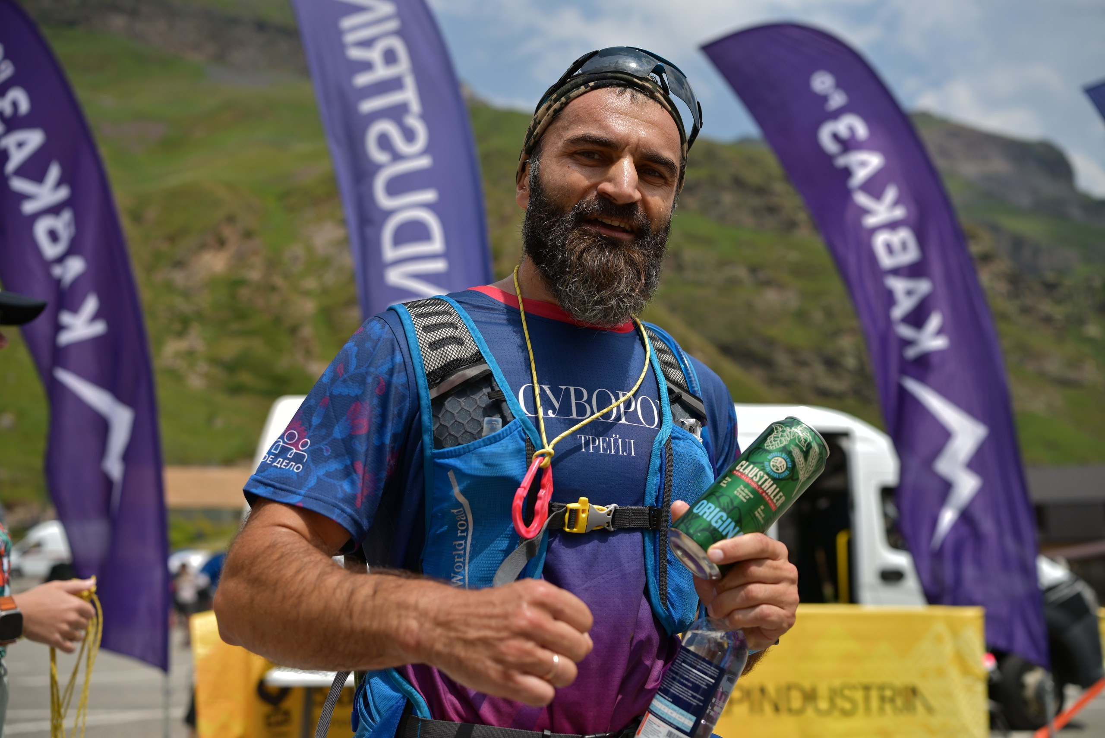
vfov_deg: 37.9
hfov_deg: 54.4
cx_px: 552
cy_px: 369
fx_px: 1075
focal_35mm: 35
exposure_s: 1/1600
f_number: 2.8
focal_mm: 35
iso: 50
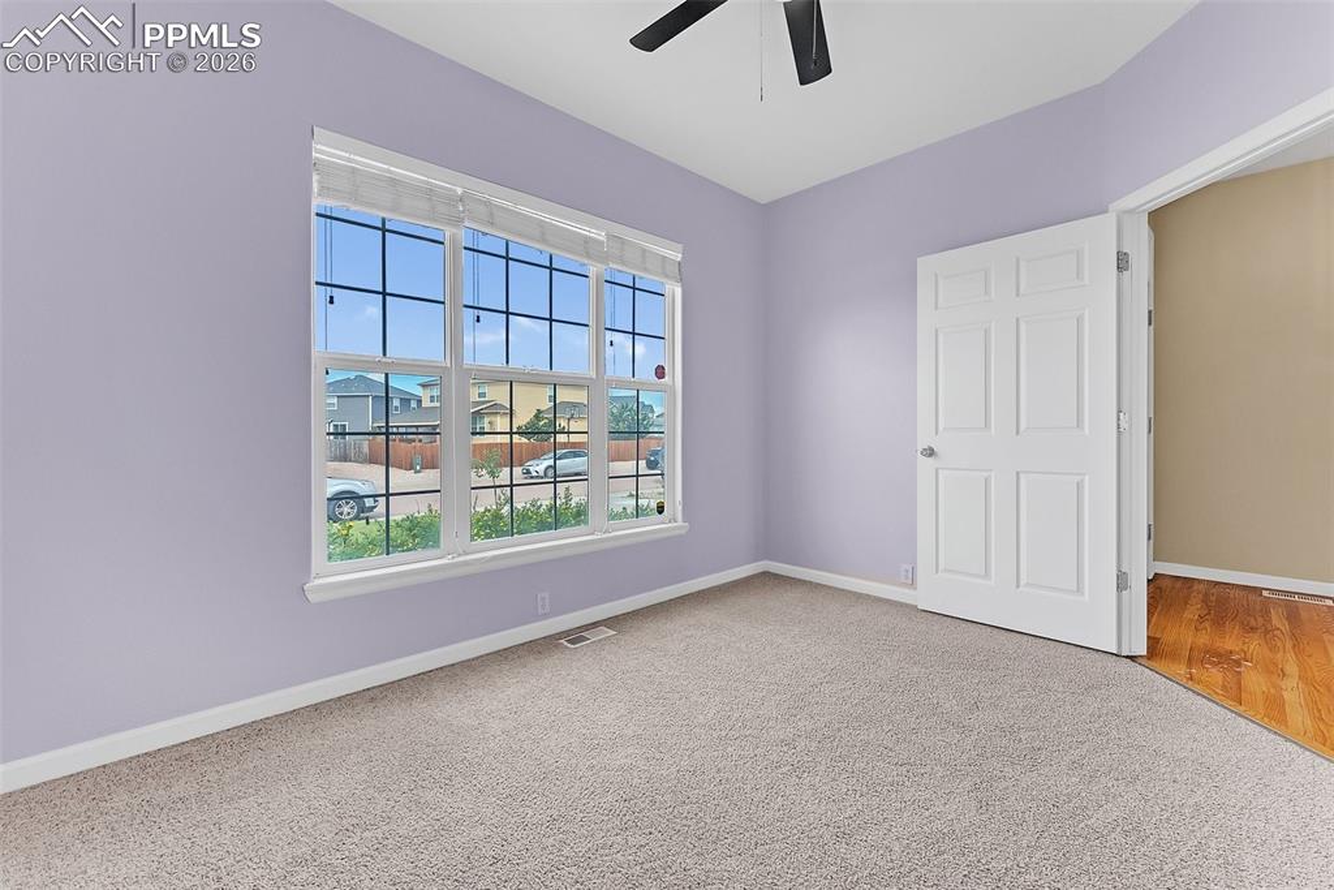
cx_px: 667
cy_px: 445
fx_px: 519
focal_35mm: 14
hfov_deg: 104.2
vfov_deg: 81.2
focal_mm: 14
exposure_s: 1/320
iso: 400
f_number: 9
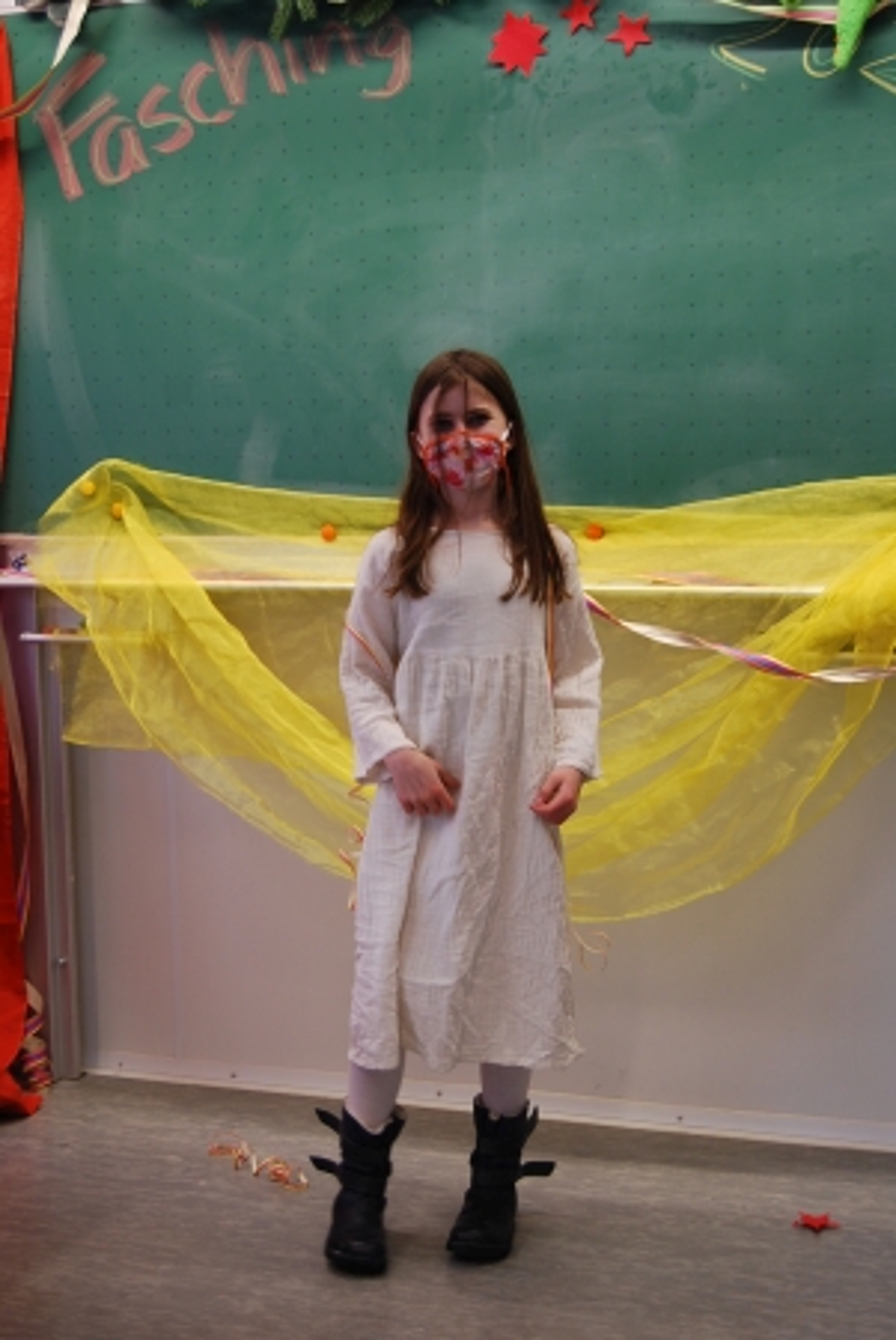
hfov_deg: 23.8
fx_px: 2123
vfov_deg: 35.0
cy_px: 670
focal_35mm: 57
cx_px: 448
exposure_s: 1/30
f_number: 4.8
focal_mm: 38
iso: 200
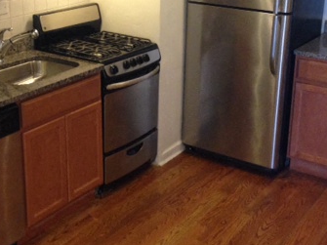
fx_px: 595
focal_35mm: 63
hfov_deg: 30.7
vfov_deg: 23.1
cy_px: 62
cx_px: 142
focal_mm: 4.12
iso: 250
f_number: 2.4
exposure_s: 1/20
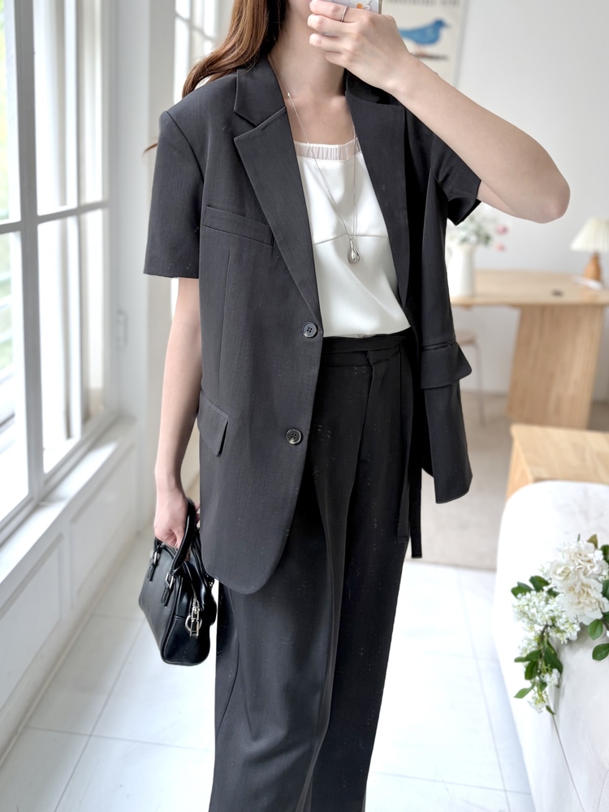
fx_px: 610
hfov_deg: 53.1
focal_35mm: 26
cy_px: 406
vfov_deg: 67.3
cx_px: 304
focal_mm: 5.96
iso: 50
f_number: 1.6
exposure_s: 1/120
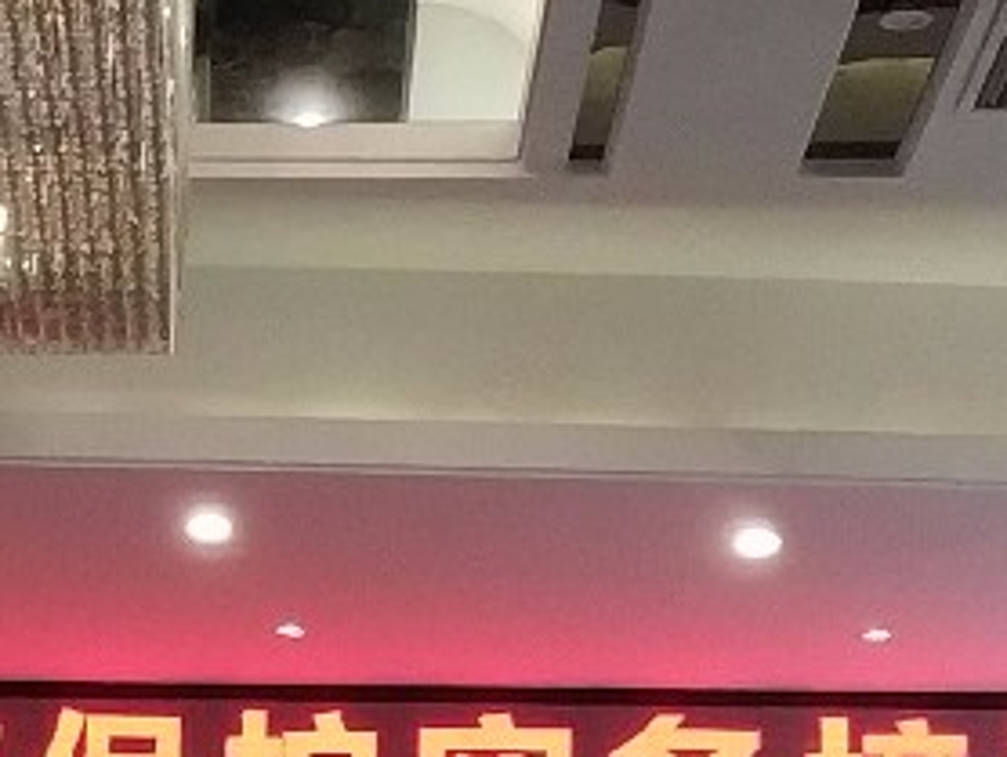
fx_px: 5357
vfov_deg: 8.0
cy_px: 837
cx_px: -116
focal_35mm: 184
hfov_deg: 10.6
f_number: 2
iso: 500
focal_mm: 4.5
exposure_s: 1/50
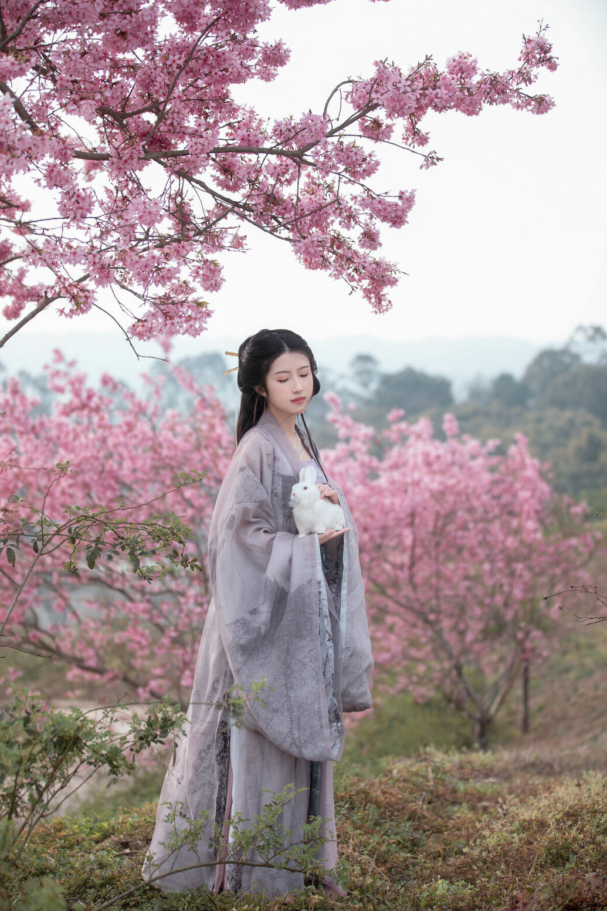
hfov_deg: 19.5
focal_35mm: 70
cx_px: 307
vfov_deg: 28.8
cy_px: 458
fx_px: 1771
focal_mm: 70
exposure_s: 1/640
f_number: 2.8
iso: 100
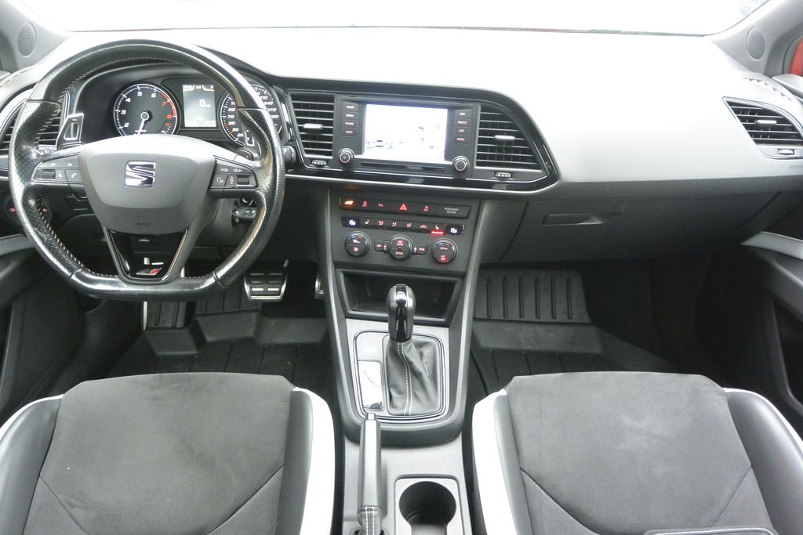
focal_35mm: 27
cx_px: 402
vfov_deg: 47.9
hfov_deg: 67.4
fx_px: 602
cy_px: 268
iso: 1400
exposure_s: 1/30
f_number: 3.5
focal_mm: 10
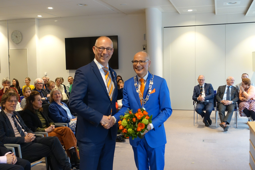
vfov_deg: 31.9
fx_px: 297
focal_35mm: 42
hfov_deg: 46.4
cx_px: 128
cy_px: 85
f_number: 2.8
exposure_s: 1/60
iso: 800
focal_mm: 15.31
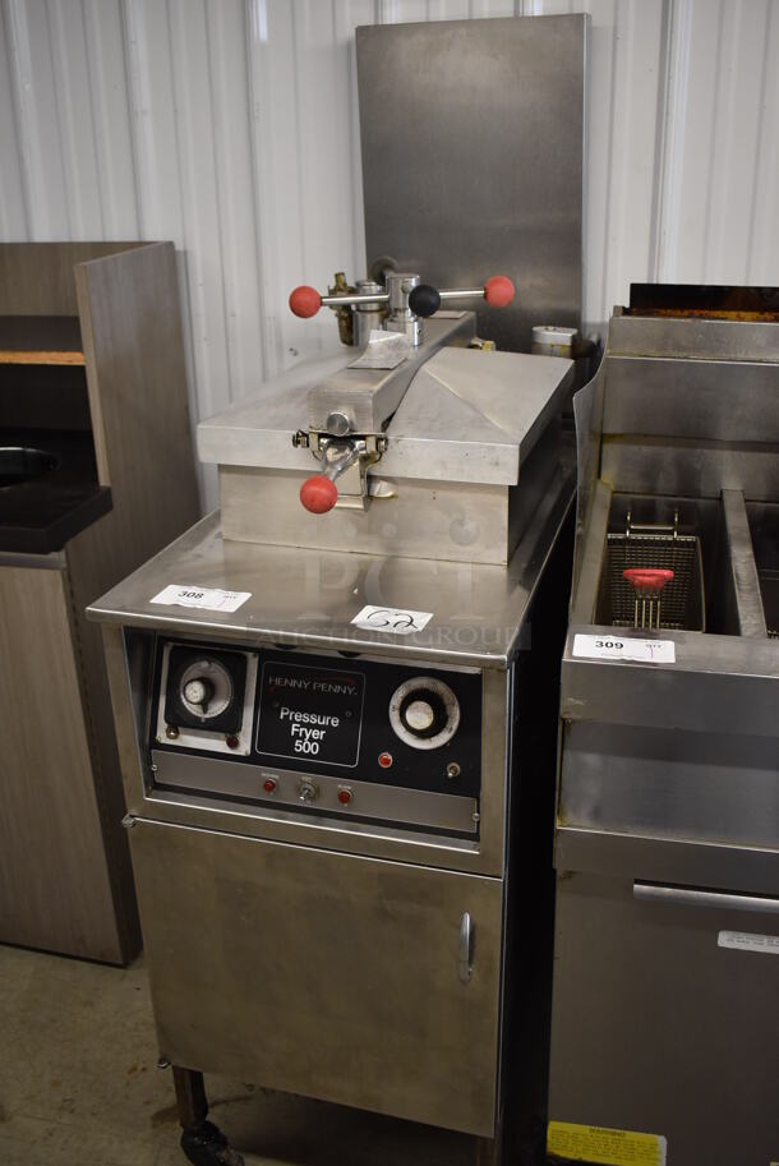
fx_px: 1118
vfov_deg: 55.1
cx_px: 390
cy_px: 583
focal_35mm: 34
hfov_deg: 38.4
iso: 1400
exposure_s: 1/125
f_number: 3.8
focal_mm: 23
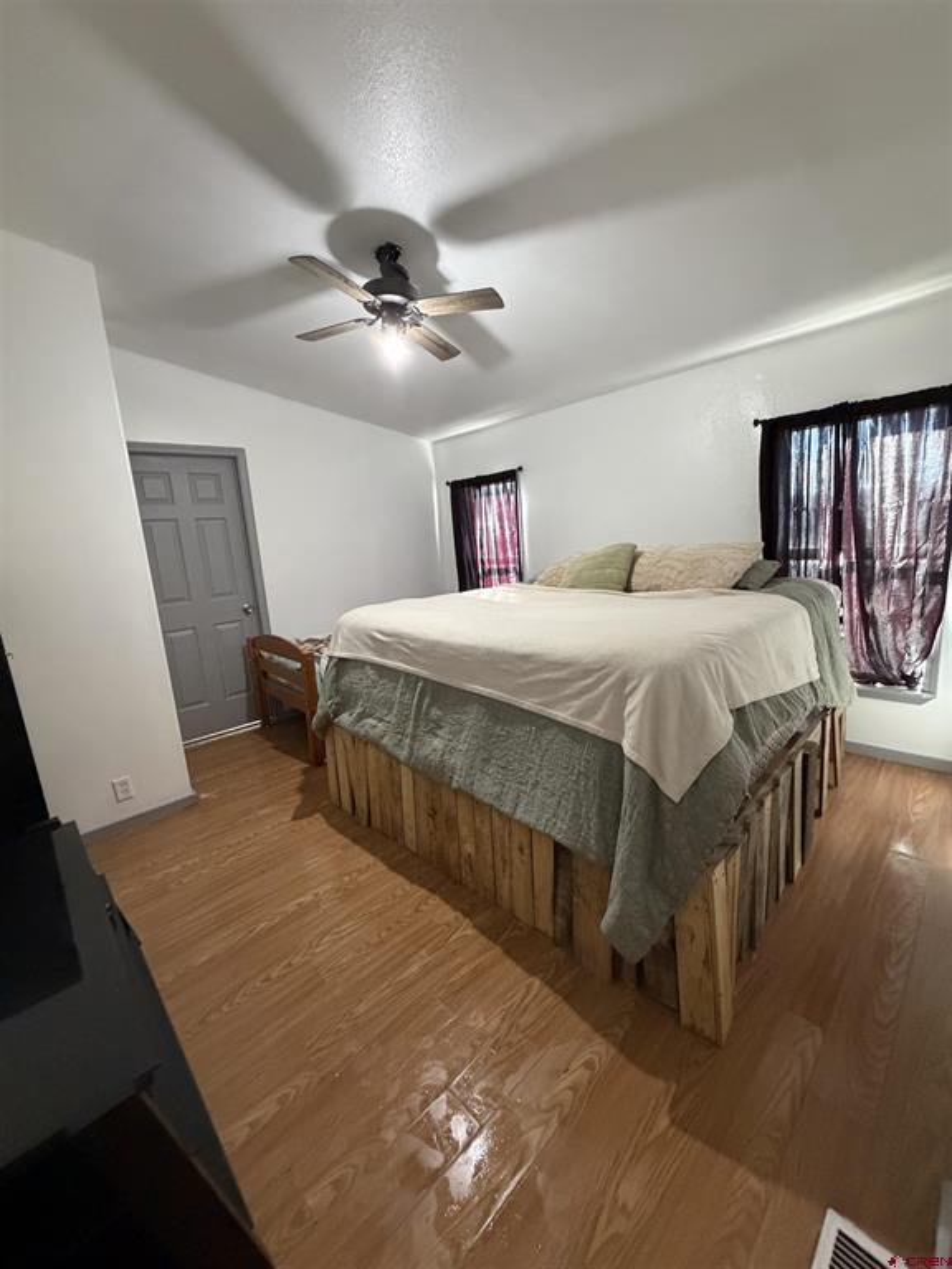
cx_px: 476
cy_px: 634
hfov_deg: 85.7
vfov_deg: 102.1
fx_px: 513
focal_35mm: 14
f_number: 2.2
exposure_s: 1/60
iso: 640
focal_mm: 2.22
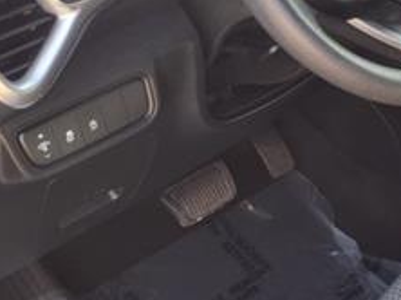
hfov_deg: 22.5
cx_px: 515
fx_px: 903
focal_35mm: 78
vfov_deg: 18.8
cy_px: 83
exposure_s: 1/120
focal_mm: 3.58
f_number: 1.9
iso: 40
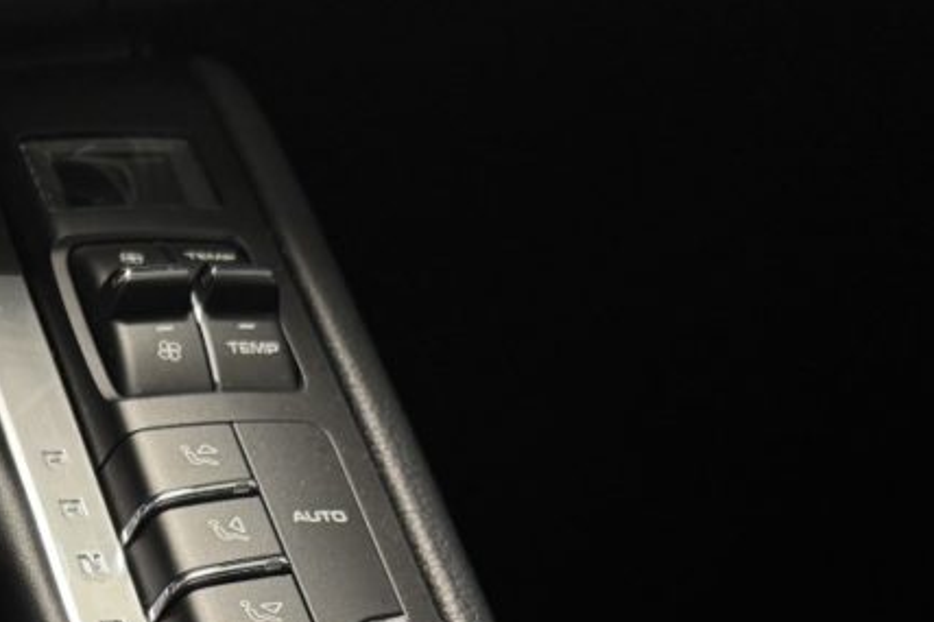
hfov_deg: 26.6
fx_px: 1815
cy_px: 869
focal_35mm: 70
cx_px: -92
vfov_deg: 17.8
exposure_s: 1/50
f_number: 1.78
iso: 250
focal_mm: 6.76
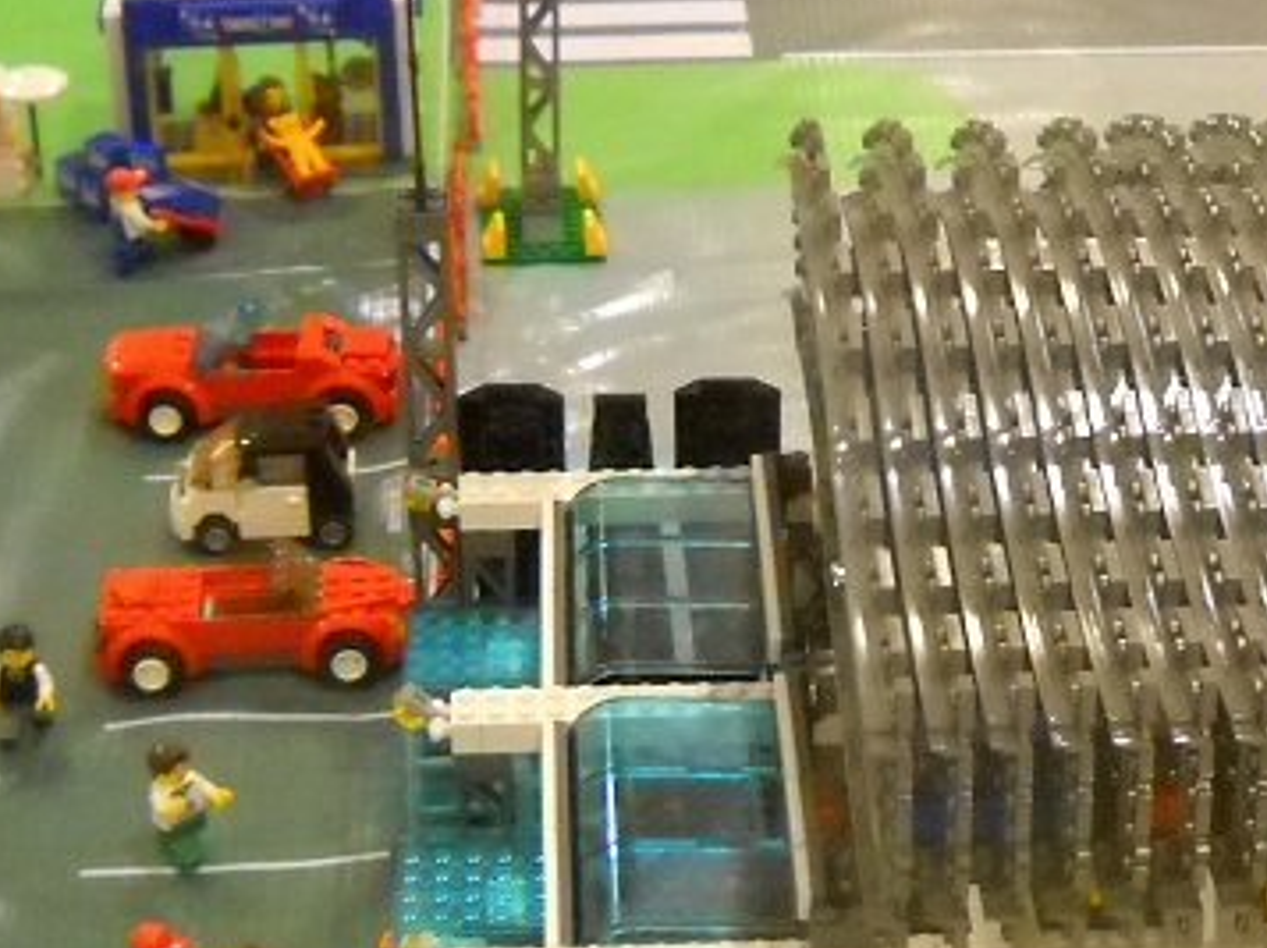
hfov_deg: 21.1
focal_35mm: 92
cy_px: 525
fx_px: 3364
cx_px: 976
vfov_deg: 16.0
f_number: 3.1
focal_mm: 6.72
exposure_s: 1/49
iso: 800
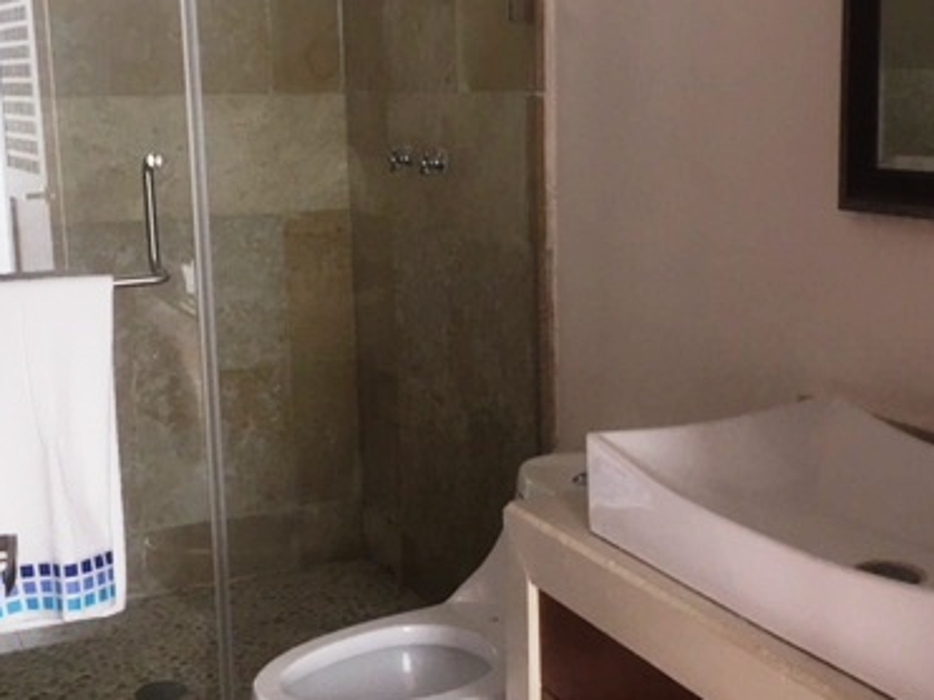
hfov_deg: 38.2
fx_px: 1349
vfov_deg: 29.1
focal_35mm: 50
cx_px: 498
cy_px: 322
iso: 80
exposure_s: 1/30
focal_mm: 4.15
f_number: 2.2
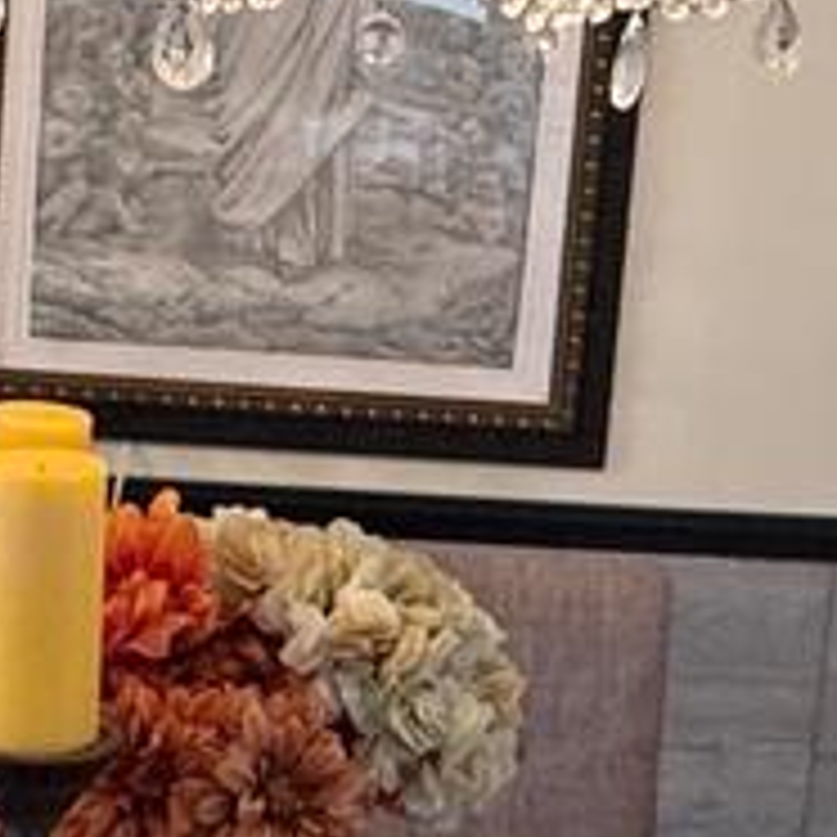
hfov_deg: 18.1
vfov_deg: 18.1
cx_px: 549
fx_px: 2626
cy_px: 284
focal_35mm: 96
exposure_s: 1/60
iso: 320
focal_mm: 2.22
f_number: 2.2
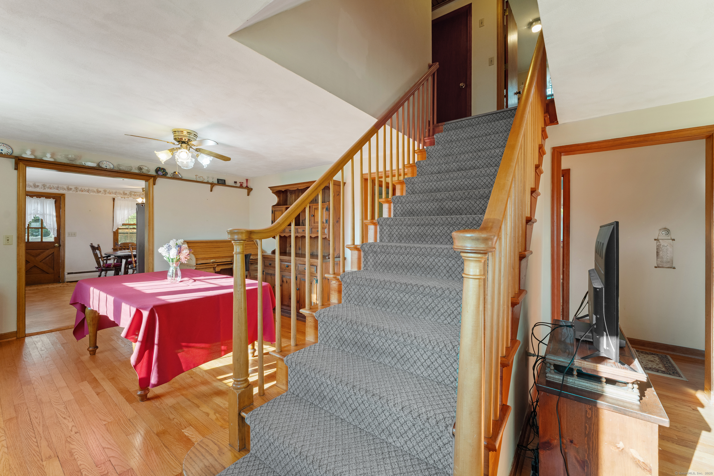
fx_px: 290
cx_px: 357
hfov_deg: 101.9
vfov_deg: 78.8
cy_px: 238
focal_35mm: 15
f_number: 8
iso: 800
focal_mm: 14.6
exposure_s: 1/15
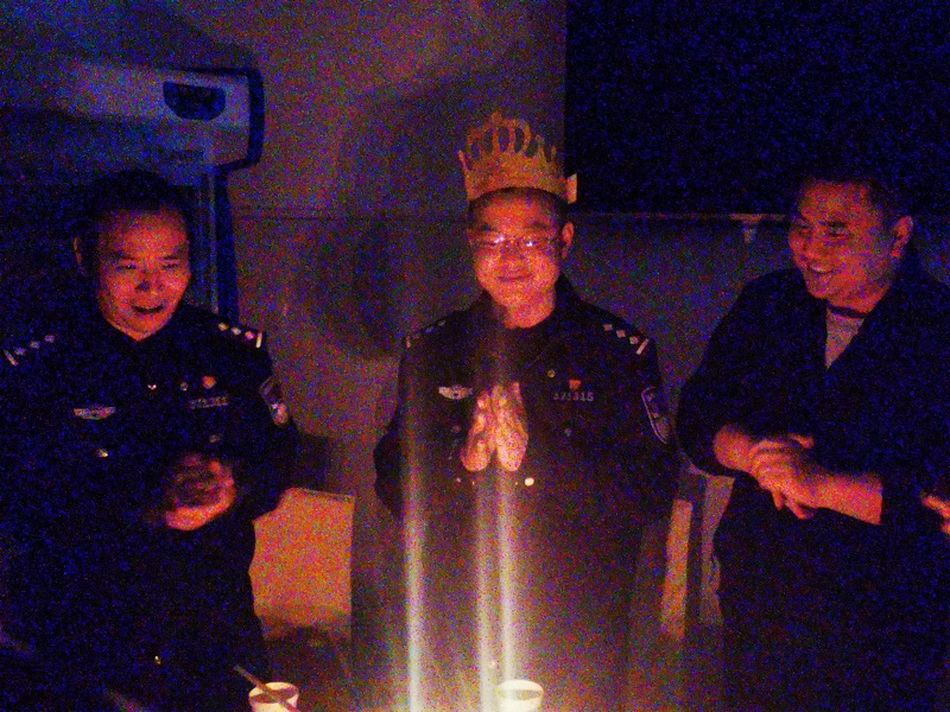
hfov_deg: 45.8
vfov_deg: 35.1
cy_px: 356
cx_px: 475
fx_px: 1125
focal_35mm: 41
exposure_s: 1/16.7
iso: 6400
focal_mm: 5.58
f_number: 1.8
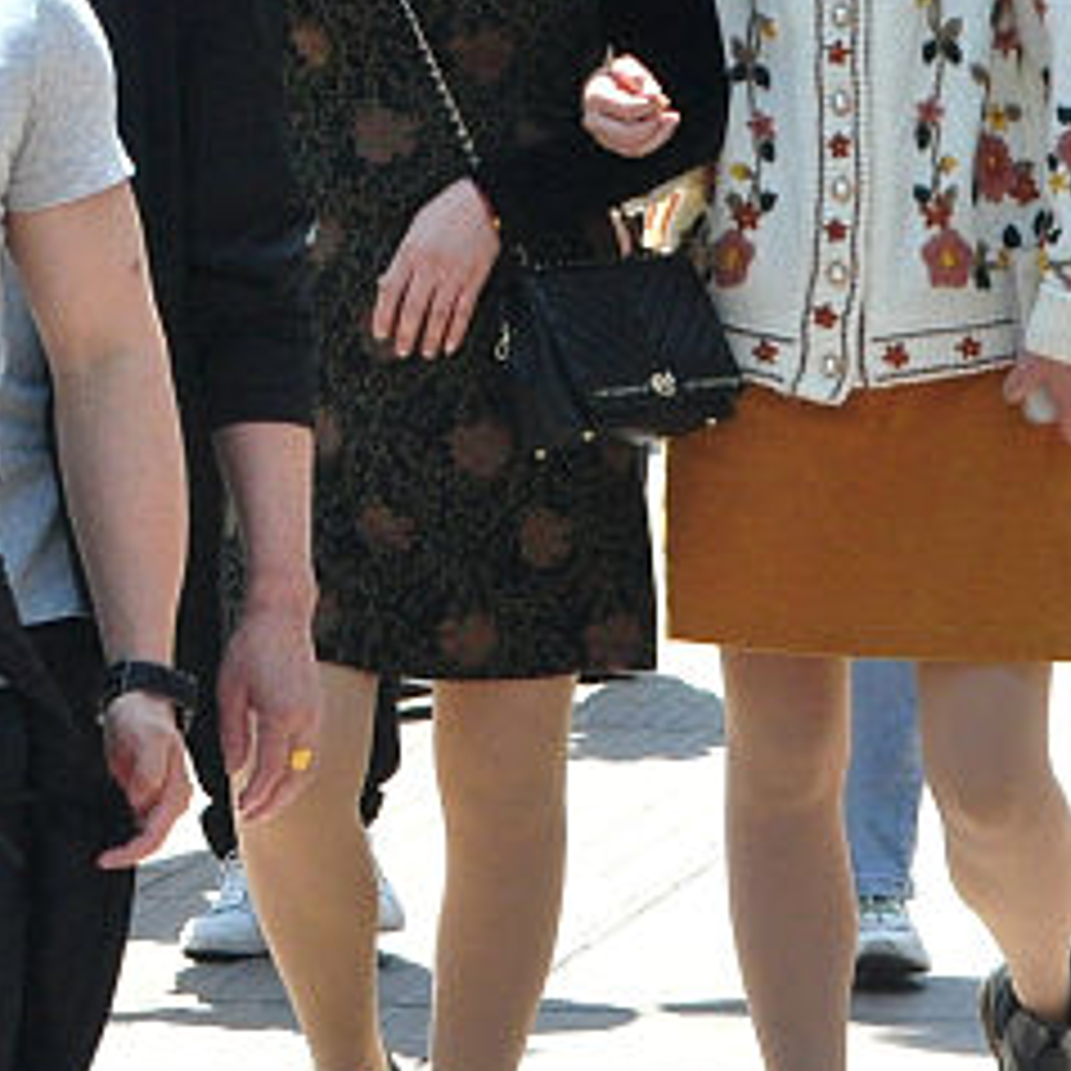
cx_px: -940
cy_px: -101
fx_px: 11236
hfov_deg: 5.4
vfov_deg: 5.4
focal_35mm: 321
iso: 800
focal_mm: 50
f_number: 11
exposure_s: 1/400
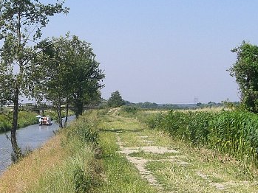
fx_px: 649
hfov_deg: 21.9
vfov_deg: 16.9
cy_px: 133
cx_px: 23
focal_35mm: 87
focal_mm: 6.3
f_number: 4.4
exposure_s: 1/640
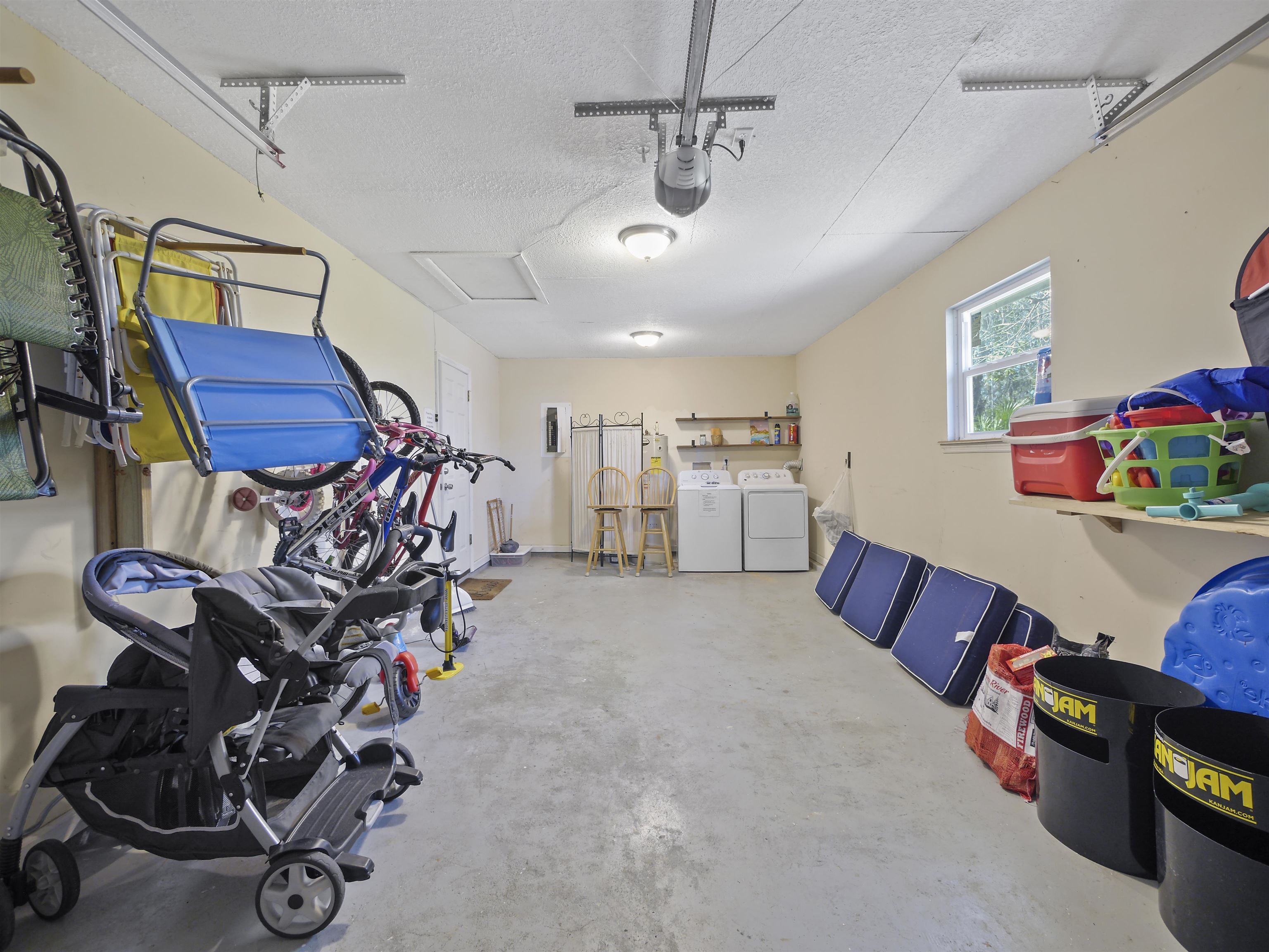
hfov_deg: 102.1
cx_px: 634
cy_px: 476
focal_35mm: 14
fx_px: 513
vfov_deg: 85.7
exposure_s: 1/1.67
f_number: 4
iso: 400
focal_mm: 7
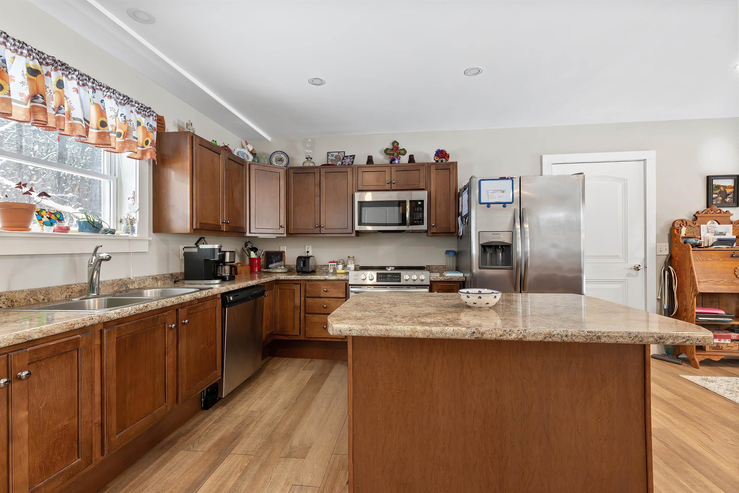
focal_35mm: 15
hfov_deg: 100.4
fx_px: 308
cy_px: 246
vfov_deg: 77.3
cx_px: 370
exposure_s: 1/2.5
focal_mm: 10
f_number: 9
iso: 500
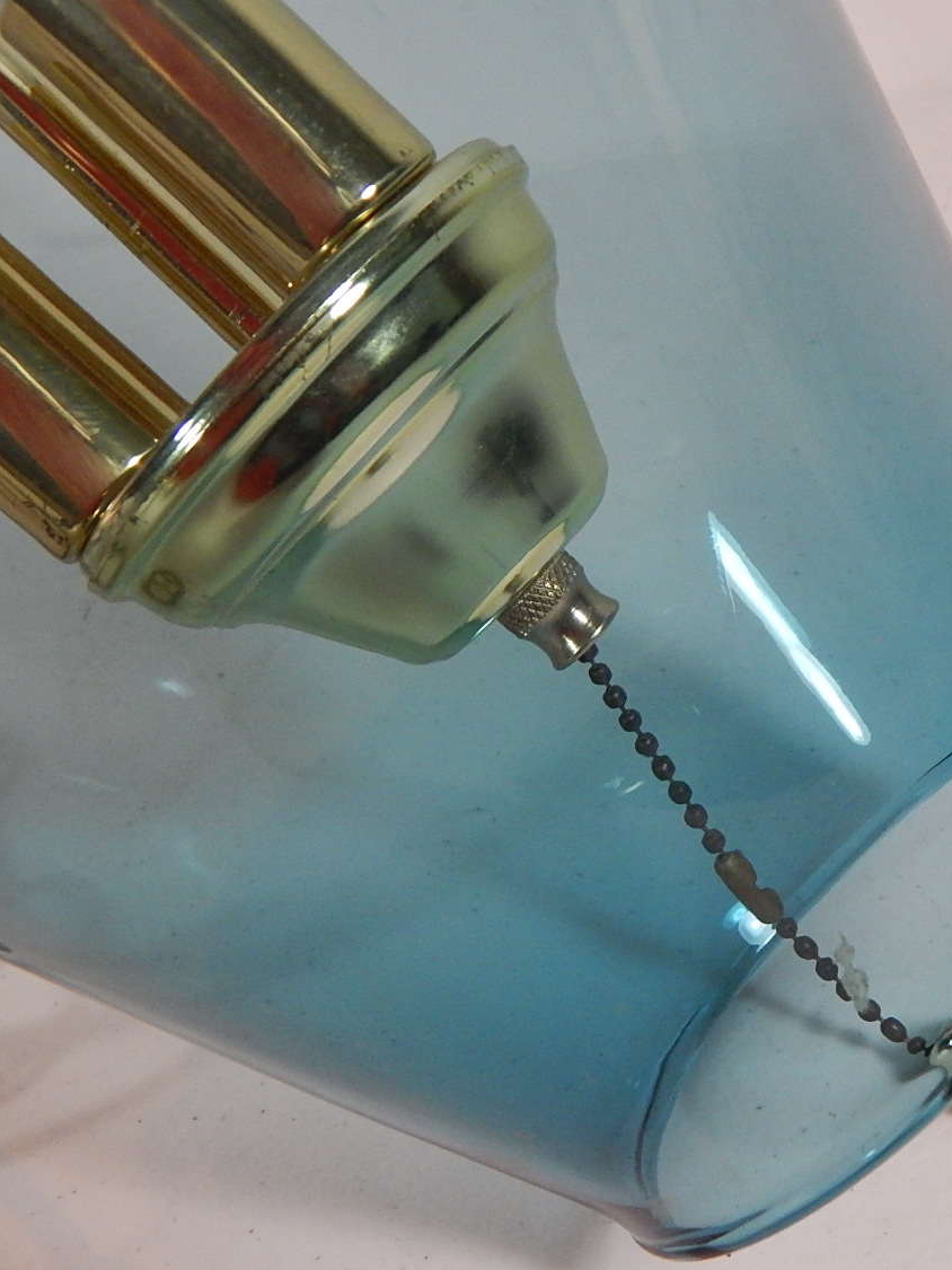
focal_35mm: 54
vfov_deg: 35.5
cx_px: 703
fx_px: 1981
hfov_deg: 26.7
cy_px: 668
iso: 400
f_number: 3.4
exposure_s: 1/100
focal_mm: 6.8
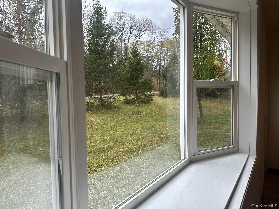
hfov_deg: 71.6
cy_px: 104
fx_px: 193
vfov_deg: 56.8
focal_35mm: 24
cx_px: 140
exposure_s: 1/594
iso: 80
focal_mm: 6.86
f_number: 1.78
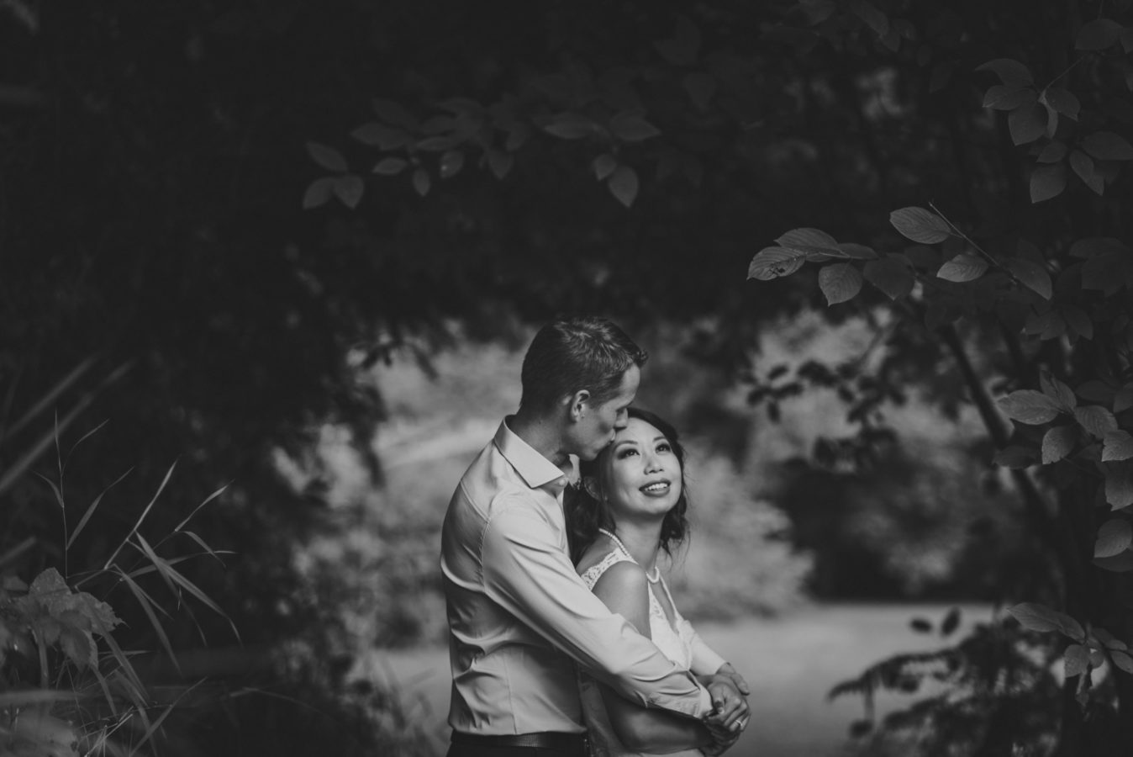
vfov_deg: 16.1
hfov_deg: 23.9
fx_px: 2676
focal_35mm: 85
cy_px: 378
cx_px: 566
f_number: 2
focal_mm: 85
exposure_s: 1/2000
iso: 200
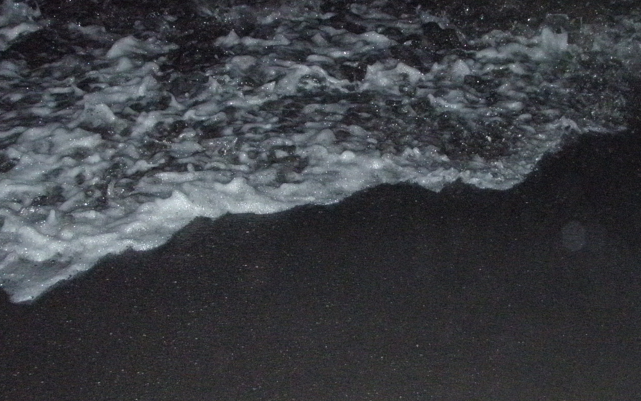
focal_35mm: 59
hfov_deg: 34.4
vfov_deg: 22.0
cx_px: 392
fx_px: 1031
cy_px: 185
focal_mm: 6.7
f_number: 3.5
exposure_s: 1/500
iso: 800
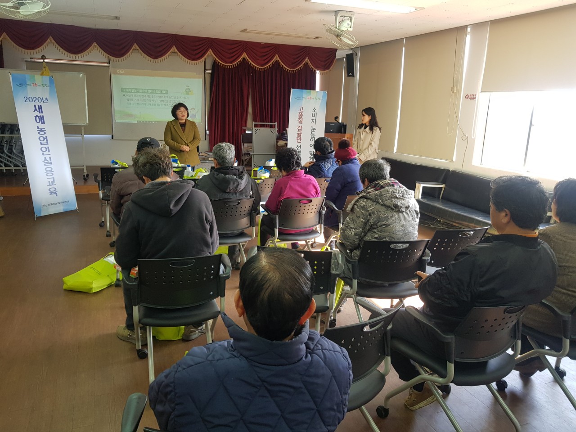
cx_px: 288
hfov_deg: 67.3
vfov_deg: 53.1
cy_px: 216
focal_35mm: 26
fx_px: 433
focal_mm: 4.2
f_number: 1.7
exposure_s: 1/60.2
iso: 64
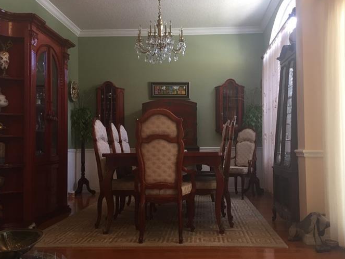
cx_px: 188
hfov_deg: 52.6
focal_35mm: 35
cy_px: 134
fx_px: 349
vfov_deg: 40.7
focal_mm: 4.15
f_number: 2.2
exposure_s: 1/30
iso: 50
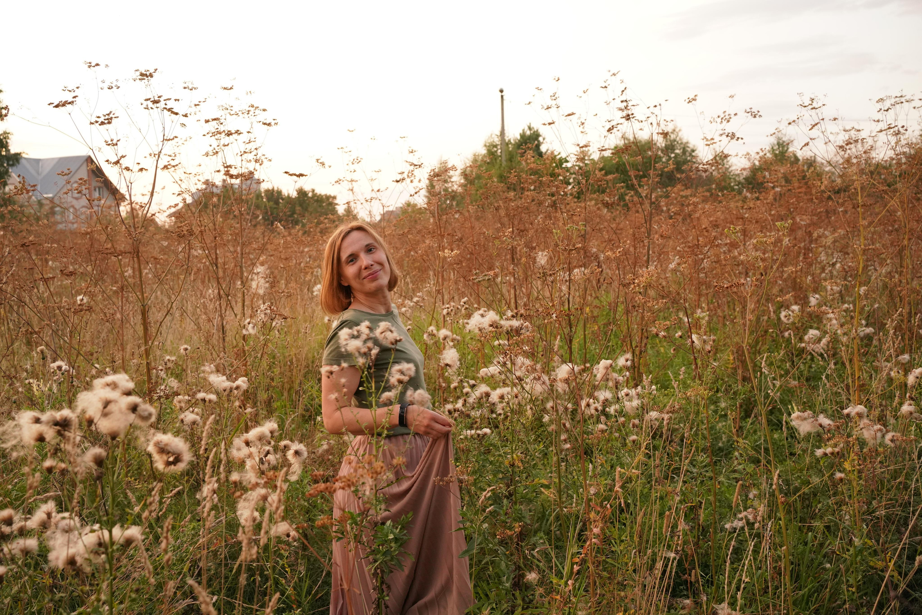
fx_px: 897
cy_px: 308
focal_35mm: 35
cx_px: 461
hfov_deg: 54.4
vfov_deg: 37.9
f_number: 7.1
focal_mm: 35
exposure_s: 1/125
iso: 2500
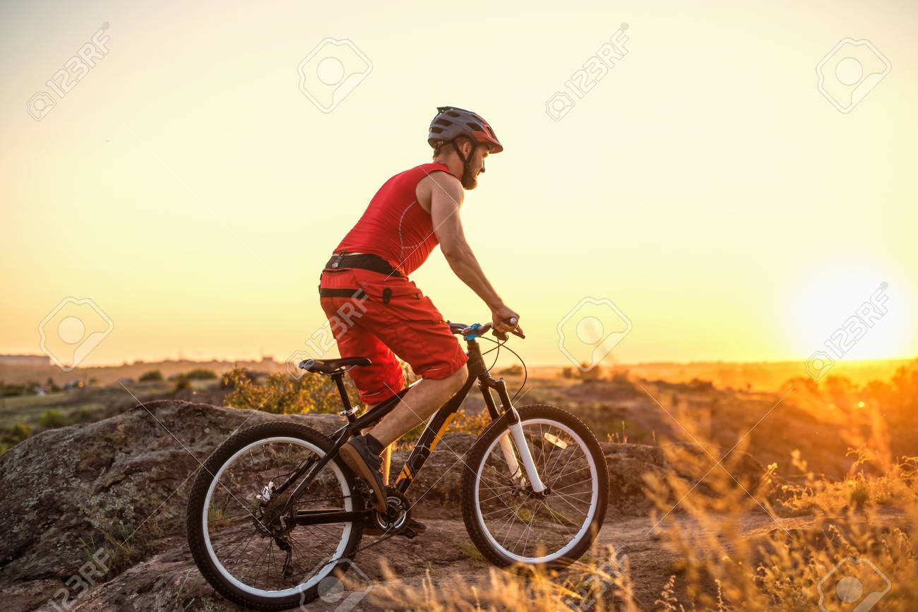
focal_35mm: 50
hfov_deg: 39.6
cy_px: 306
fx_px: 1275
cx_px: 459
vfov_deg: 27.0
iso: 100
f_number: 2.8
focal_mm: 50
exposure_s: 1/800
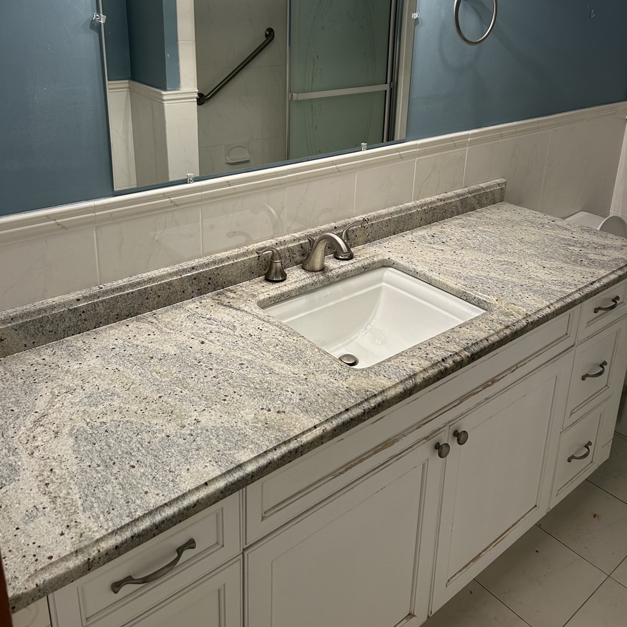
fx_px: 635
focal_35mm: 31
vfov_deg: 51.6
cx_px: 312
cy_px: 210
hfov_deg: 52.5
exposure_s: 1/120
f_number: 1.5
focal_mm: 5.7
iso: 80
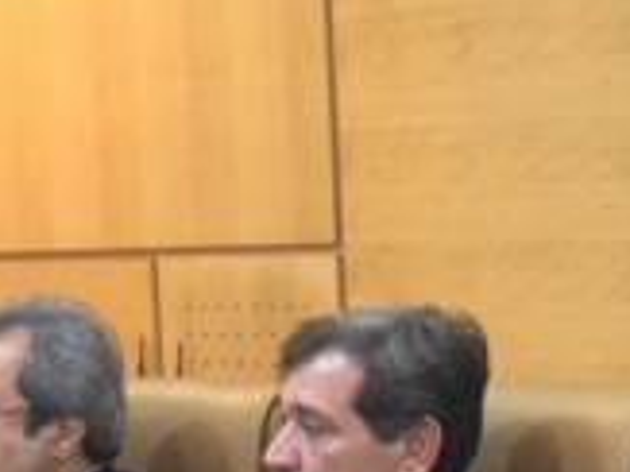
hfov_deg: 13.4
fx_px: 2619
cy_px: 553
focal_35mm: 144
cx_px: 740
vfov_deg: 10.1
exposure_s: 1/9
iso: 160
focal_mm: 6
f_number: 2.4
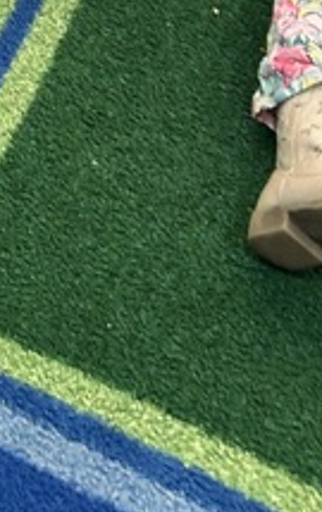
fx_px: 1833
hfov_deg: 9.6
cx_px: -217
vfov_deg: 13.8
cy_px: -467
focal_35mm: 131
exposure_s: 1/60
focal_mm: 5.7
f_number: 1.5
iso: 80
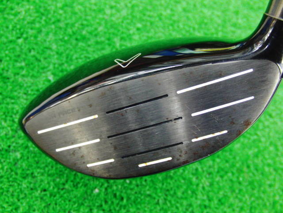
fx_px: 302
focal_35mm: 37
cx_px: 142
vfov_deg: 38.7
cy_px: 106
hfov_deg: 50.1
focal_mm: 6.42
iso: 400
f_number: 3.6
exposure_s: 1/13
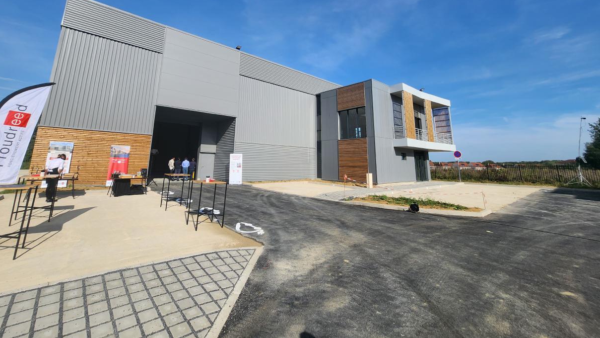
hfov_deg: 103.0
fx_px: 239
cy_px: 108
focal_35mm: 15
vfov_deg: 68.2
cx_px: 290
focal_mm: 1.74
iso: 32
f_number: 2.2
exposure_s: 1/1533
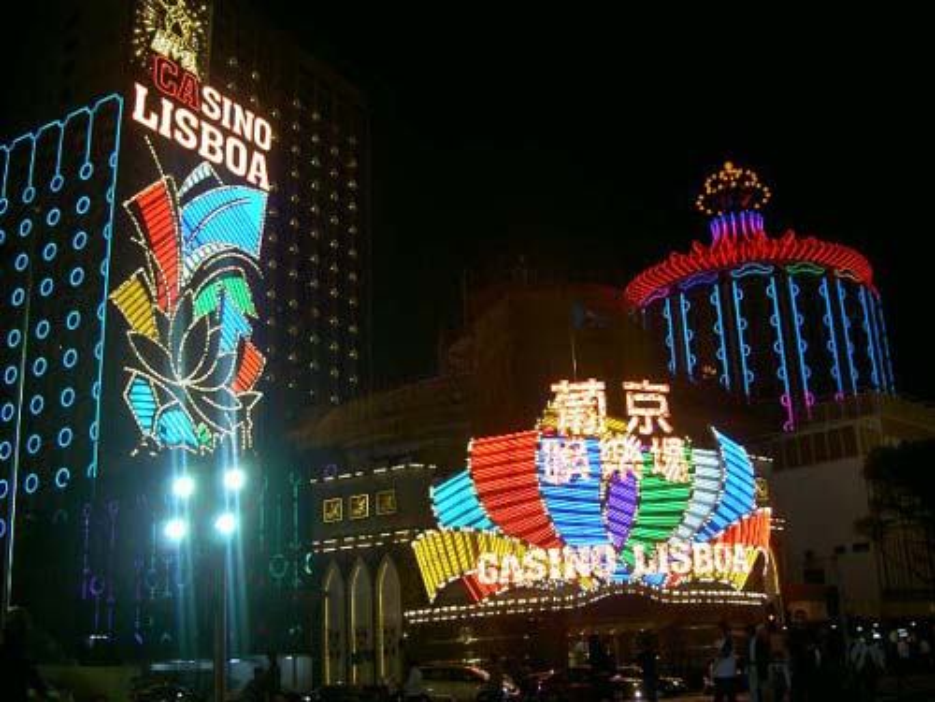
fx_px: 1053
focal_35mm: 39
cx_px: 468
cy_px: 351
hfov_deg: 47.9
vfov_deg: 36.8
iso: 100
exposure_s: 1/33
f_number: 2.8
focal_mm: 8
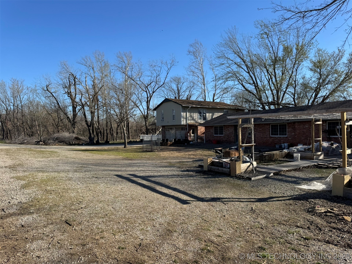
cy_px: 132
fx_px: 244
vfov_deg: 56.8
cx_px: 176
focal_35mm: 24
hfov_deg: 71.6
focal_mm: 6.76
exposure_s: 1/3096
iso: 80
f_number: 1.78
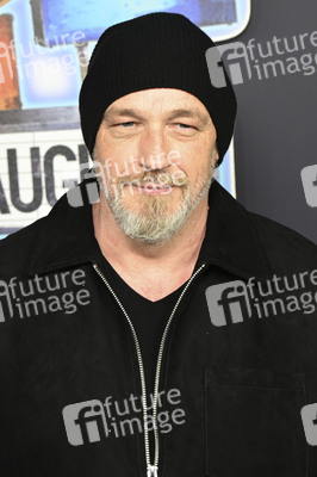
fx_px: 834
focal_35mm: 63
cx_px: 158
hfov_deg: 21.5
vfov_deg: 31.9
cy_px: 238
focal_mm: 63
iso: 500
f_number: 6
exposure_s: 1/160
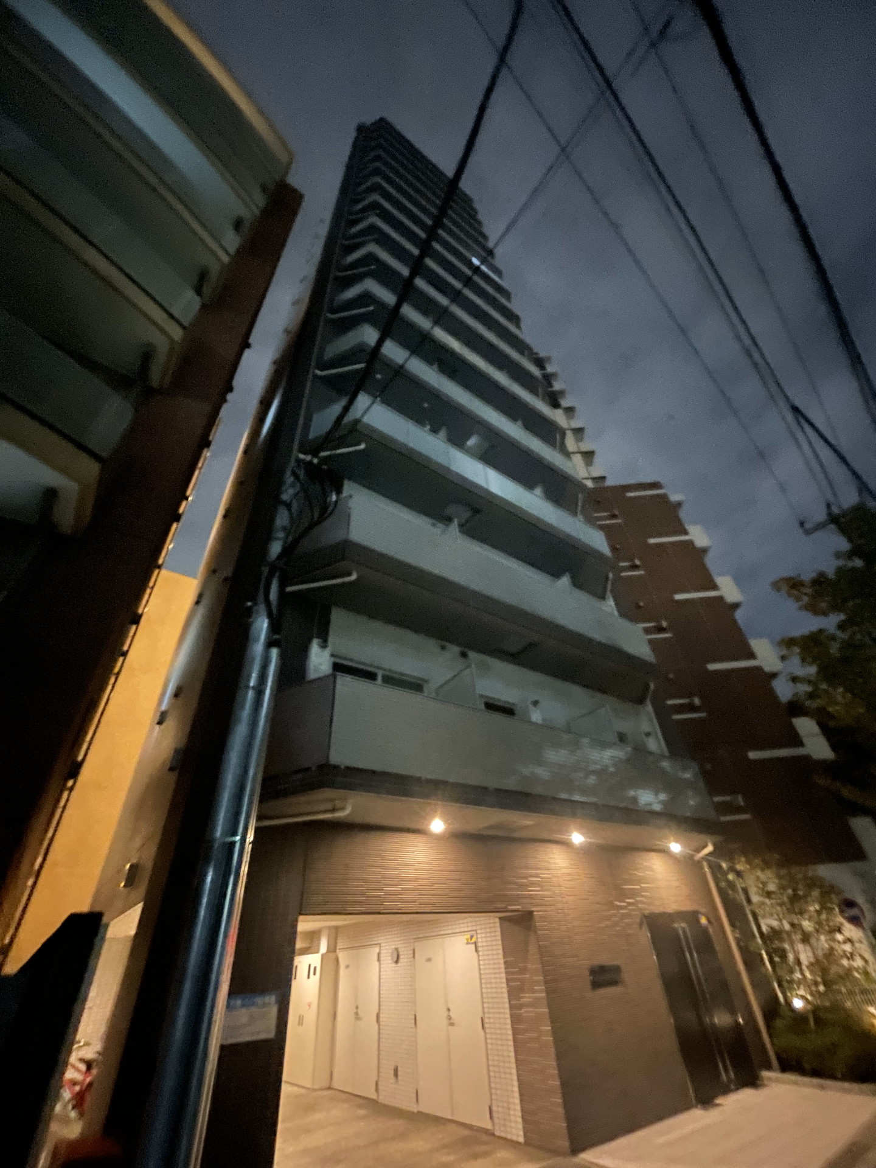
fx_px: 472
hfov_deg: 85.7
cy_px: 584
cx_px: 438
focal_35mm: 14
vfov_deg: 102.1
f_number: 2.4
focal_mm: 1.55
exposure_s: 1/8
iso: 1250
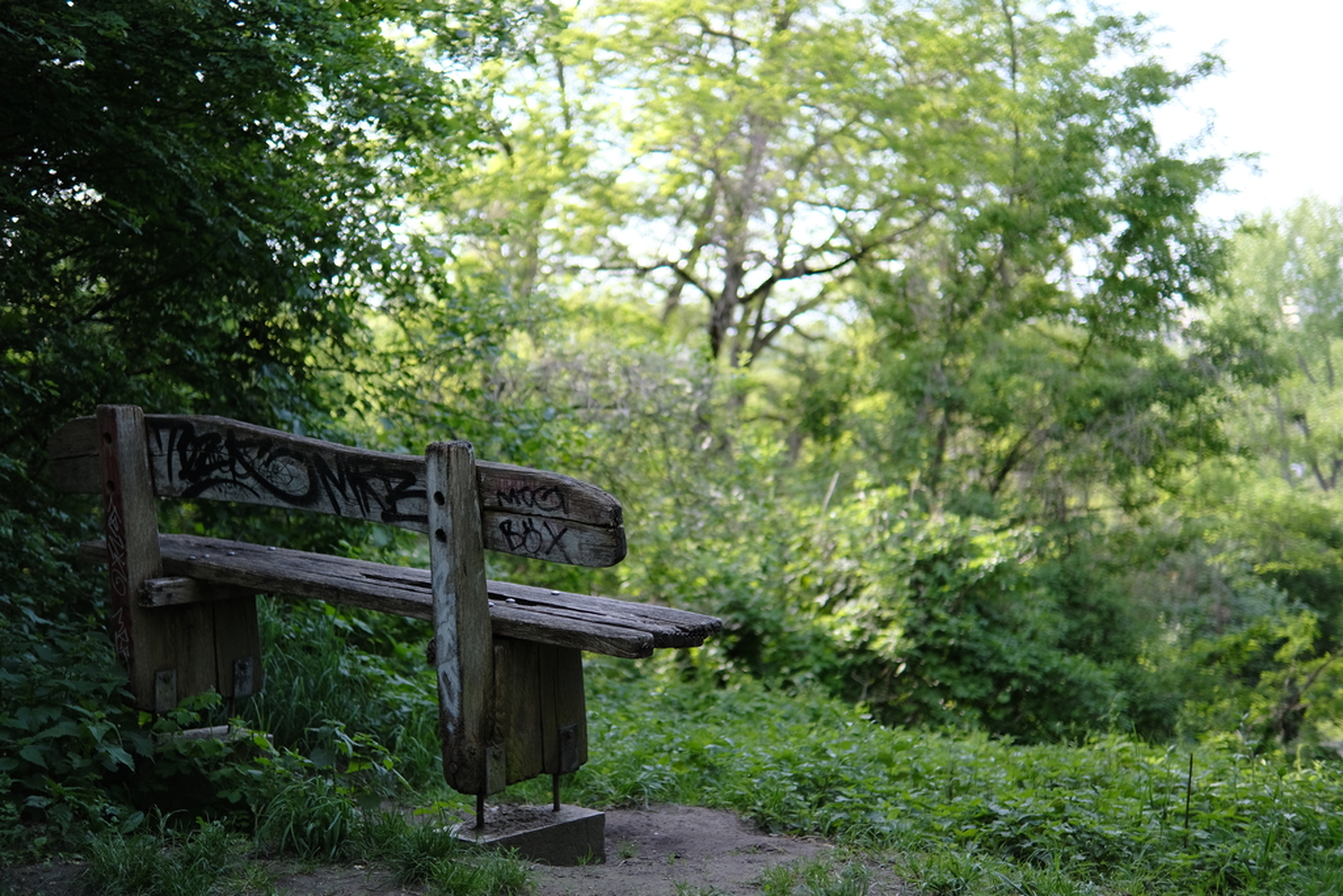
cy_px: 448
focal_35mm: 50
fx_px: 1865
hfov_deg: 39.6
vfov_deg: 27.0
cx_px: 672
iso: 320
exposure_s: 1/1500
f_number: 1.4
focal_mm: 33
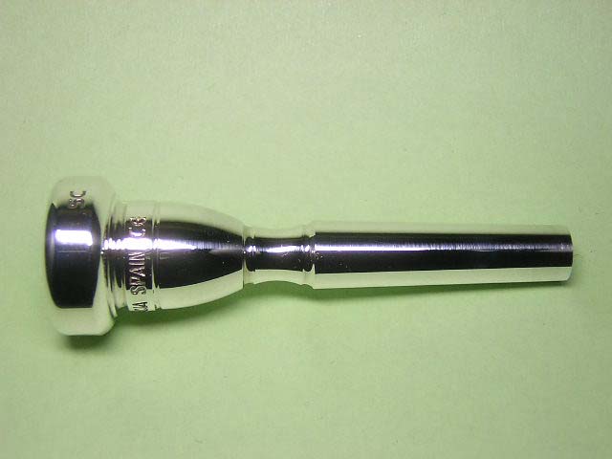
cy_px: 230
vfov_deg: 25.2
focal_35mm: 58
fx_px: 1025
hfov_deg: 33.2
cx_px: 306
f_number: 3.3
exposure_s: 1/67.7
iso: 100
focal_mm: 7.6
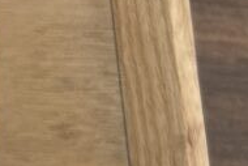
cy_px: 234
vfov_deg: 7.5
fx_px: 1255
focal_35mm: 182
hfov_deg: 8.7
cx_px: -573
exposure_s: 1/120
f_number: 1.5
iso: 100
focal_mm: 5.7
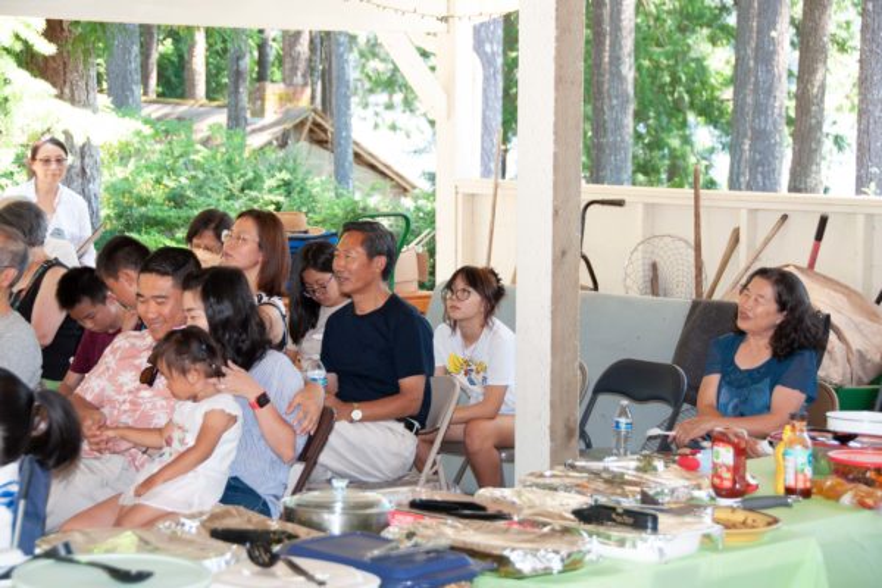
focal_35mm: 84
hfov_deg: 24.2
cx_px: 441
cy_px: 294
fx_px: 2058
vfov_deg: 16.3
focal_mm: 56
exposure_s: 1/60
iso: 450
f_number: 4.8
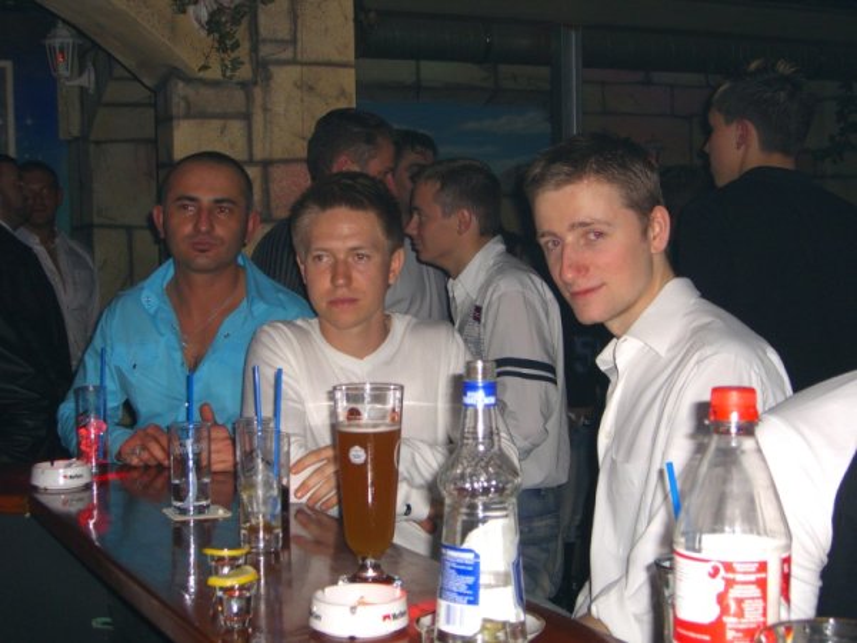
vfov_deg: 25.7
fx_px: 1411
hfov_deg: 33.8
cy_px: 322
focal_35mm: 57
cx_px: 428
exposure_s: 1/60
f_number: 3.6
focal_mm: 11.8
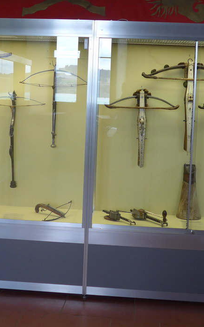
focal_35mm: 53
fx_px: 471
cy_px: 125
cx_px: 92
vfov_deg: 38.0
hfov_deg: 24.4
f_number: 2
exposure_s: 1/80
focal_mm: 6
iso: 80
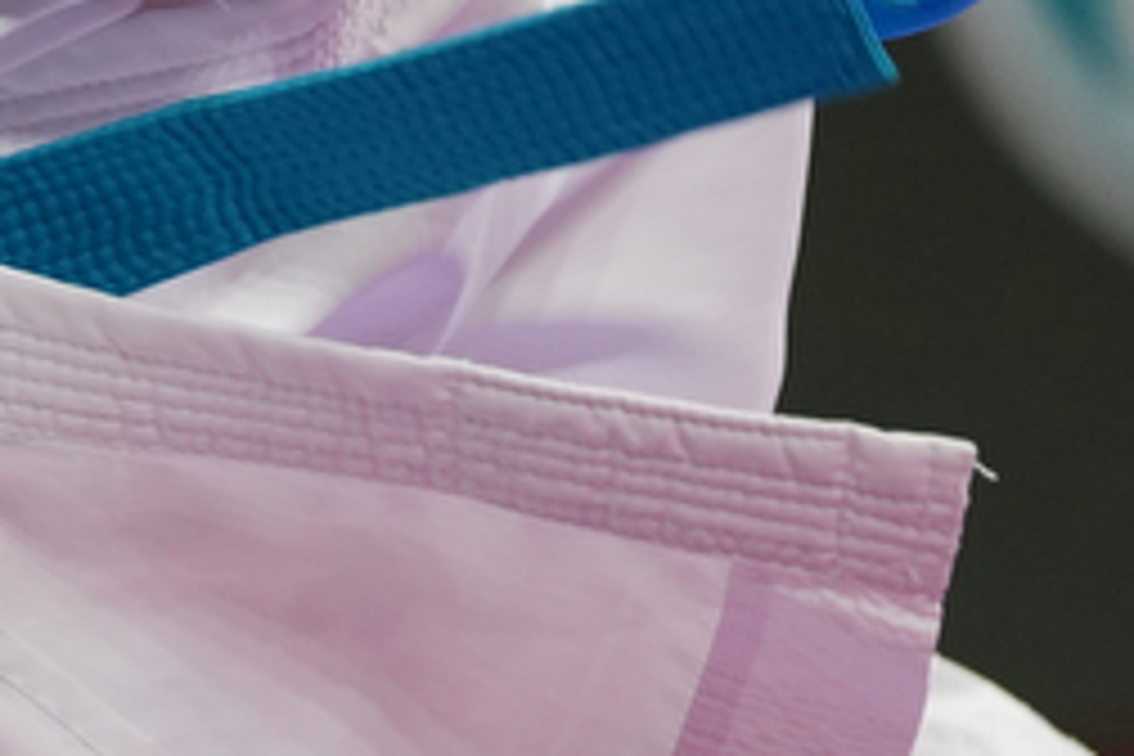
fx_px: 37041
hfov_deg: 1.7
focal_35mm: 1176
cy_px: 4
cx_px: -1886
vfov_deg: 1.2
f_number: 2.8
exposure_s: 1/1000
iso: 800
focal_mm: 185
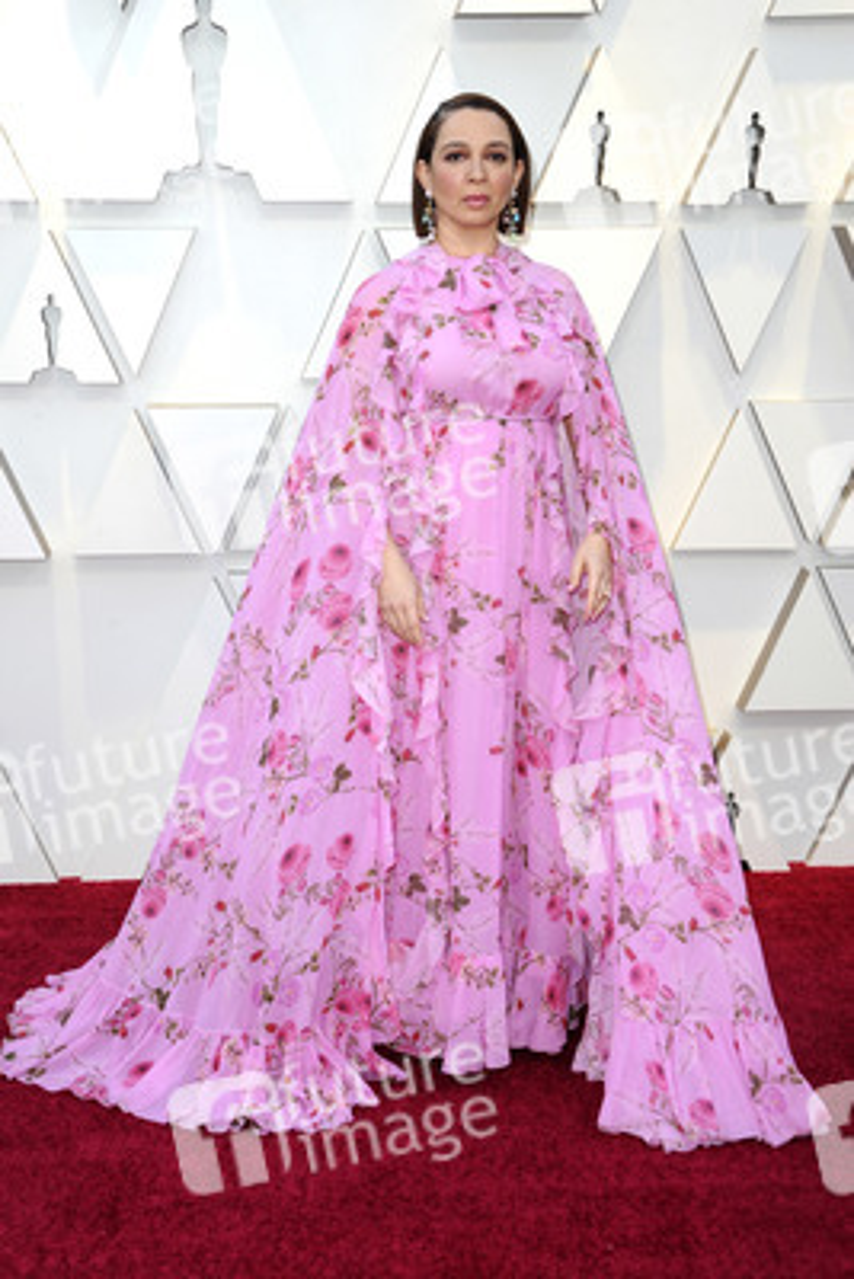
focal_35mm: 55
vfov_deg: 36.2
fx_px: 1955
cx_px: 427
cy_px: 640
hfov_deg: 24.6
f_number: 8
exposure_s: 1/250
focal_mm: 55
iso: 800
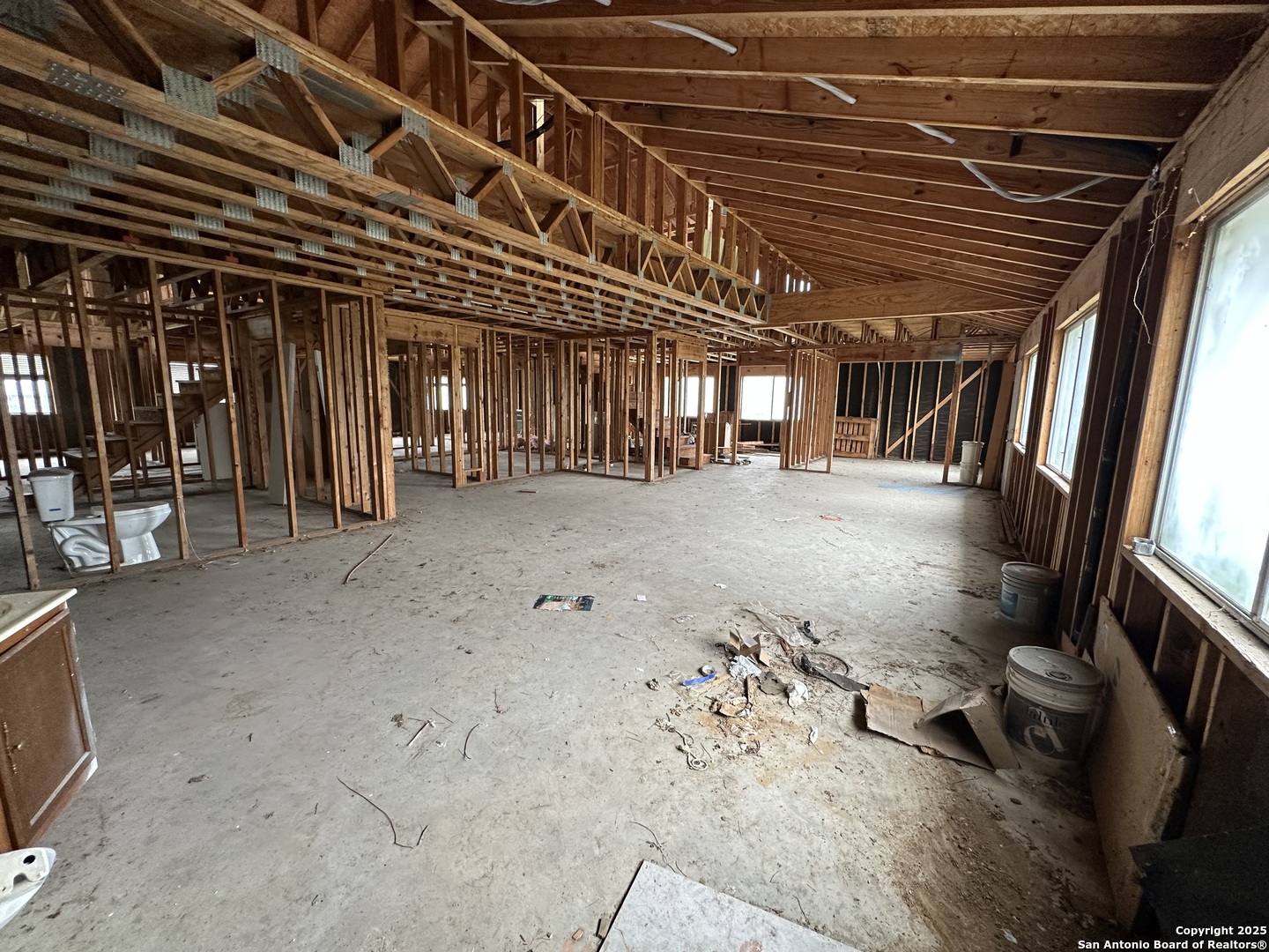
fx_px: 513
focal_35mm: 14
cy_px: 476
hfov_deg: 102.1
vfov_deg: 85.7
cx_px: 634
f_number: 2.2
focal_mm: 2.22
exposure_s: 1/99
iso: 200
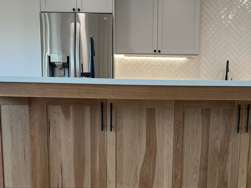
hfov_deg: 36.7
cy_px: 167
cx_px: 149
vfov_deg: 27.1
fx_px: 377
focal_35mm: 52
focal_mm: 4.25
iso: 64
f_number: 1.8
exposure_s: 1/60
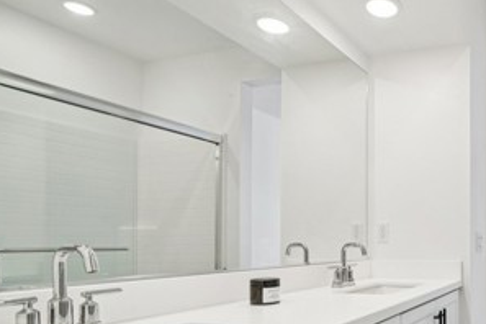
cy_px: 244
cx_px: 478
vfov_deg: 44.8
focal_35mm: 28
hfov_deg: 52.9
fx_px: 378
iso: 200
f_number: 8
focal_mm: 13
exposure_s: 1/30
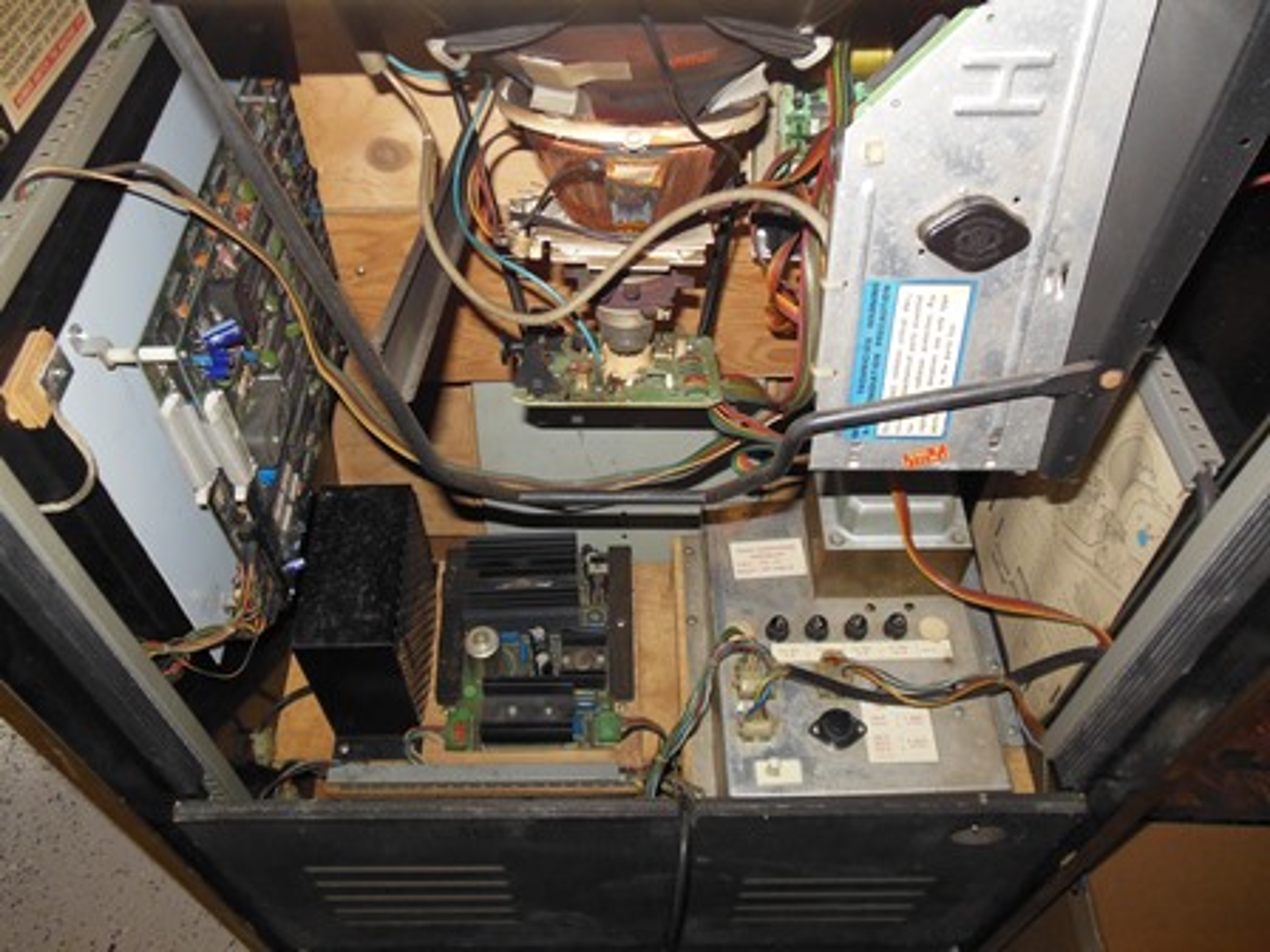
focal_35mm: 25
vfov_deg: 54.9
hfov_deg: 69.4
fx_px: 917
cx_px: 635
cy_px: 476
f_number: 3.2
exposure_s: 1/25
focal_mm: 4.5
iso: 200
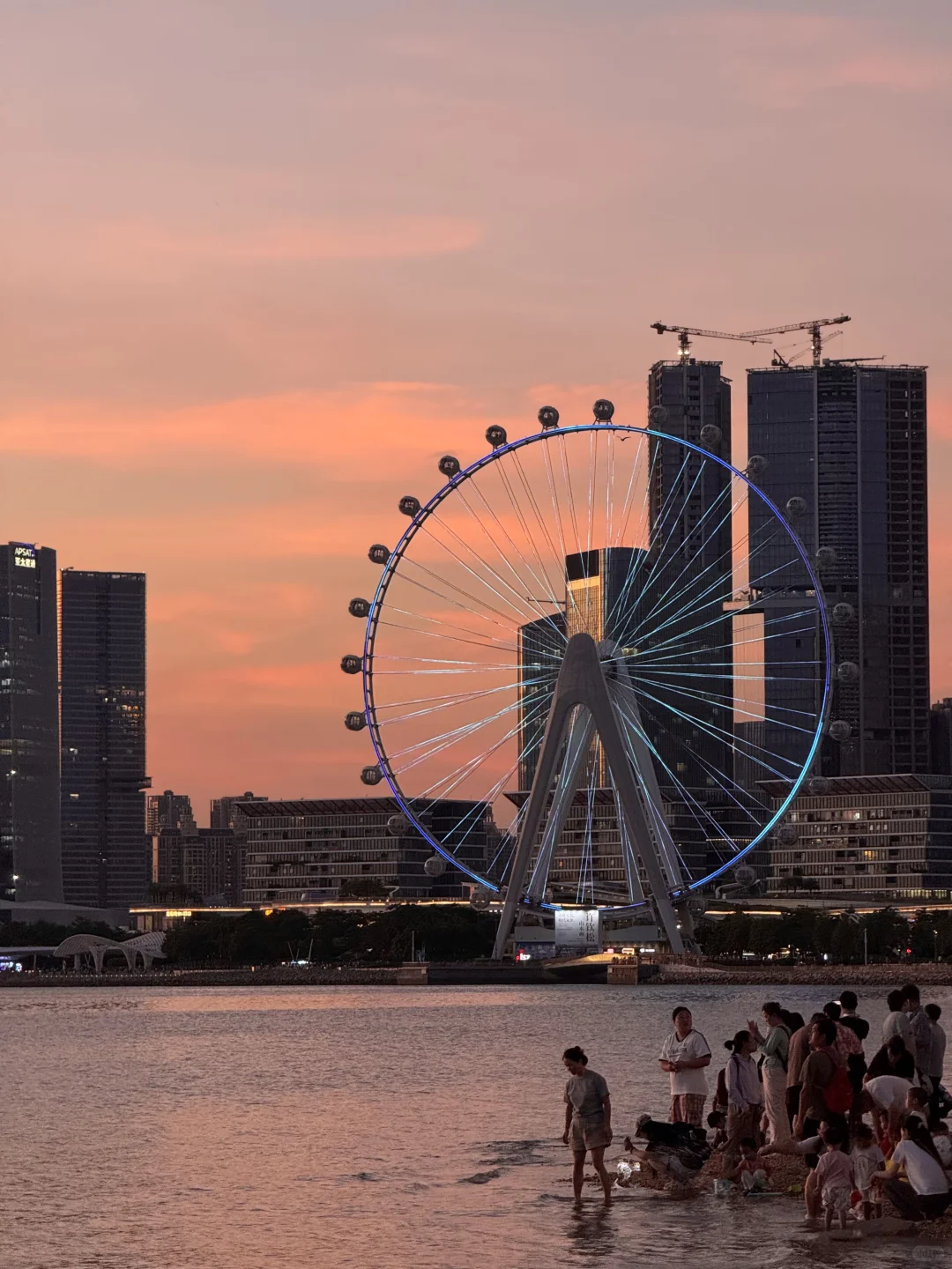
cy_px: 634
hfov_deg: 12.3
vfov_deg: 16.4
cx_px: 476
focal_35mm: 120
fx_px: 4400
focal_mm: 15.66
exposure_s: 1/87
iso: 250
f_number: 2.8
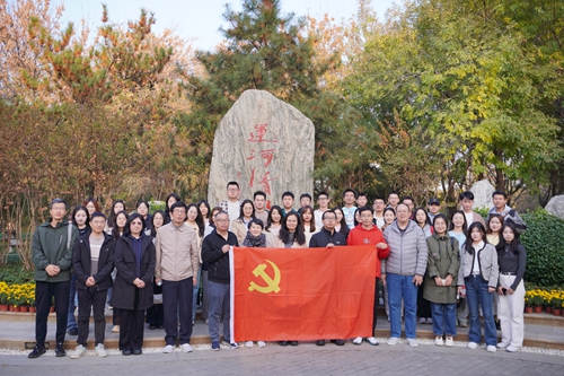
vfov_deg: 41.7
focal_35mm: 32
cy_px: 188
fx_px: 493
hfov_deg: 59.5
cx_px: 282
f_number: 4
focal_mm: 21
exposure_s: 1/160
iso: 100
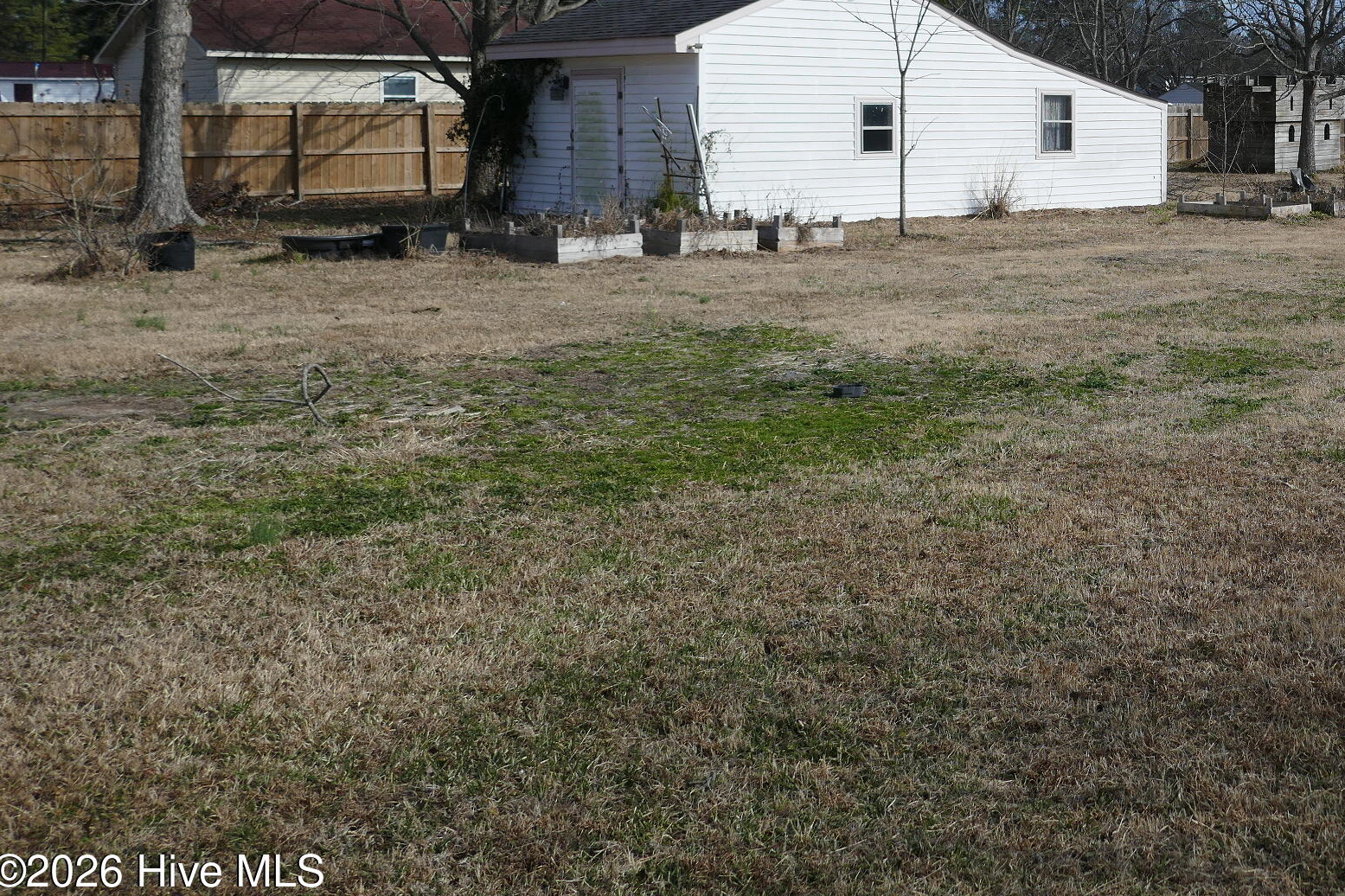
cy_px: 155
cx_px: 1171
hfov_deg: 41.5
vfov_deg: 29.7
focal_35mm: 44
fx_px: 1643
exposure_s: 1/3200
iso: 125
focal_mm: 9.1
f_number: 2.8
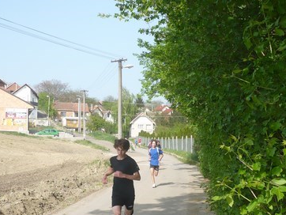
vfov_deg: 24.9
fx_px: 480
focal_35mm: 58
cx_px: 149
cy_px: 164
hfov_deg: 33.2
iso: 100
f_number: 8
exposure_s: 1/125
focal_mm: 5.8
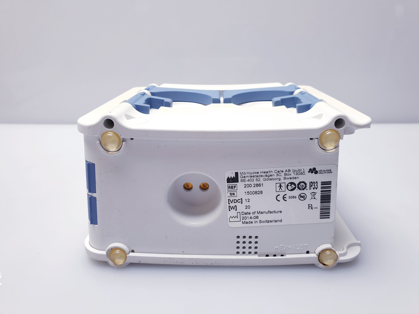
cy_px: 157
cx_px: 210
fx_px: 315
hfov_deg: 67.3
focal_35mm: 26
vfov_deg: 53.1
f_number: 2.4
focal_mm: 4.3
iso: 64
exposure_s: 1/50
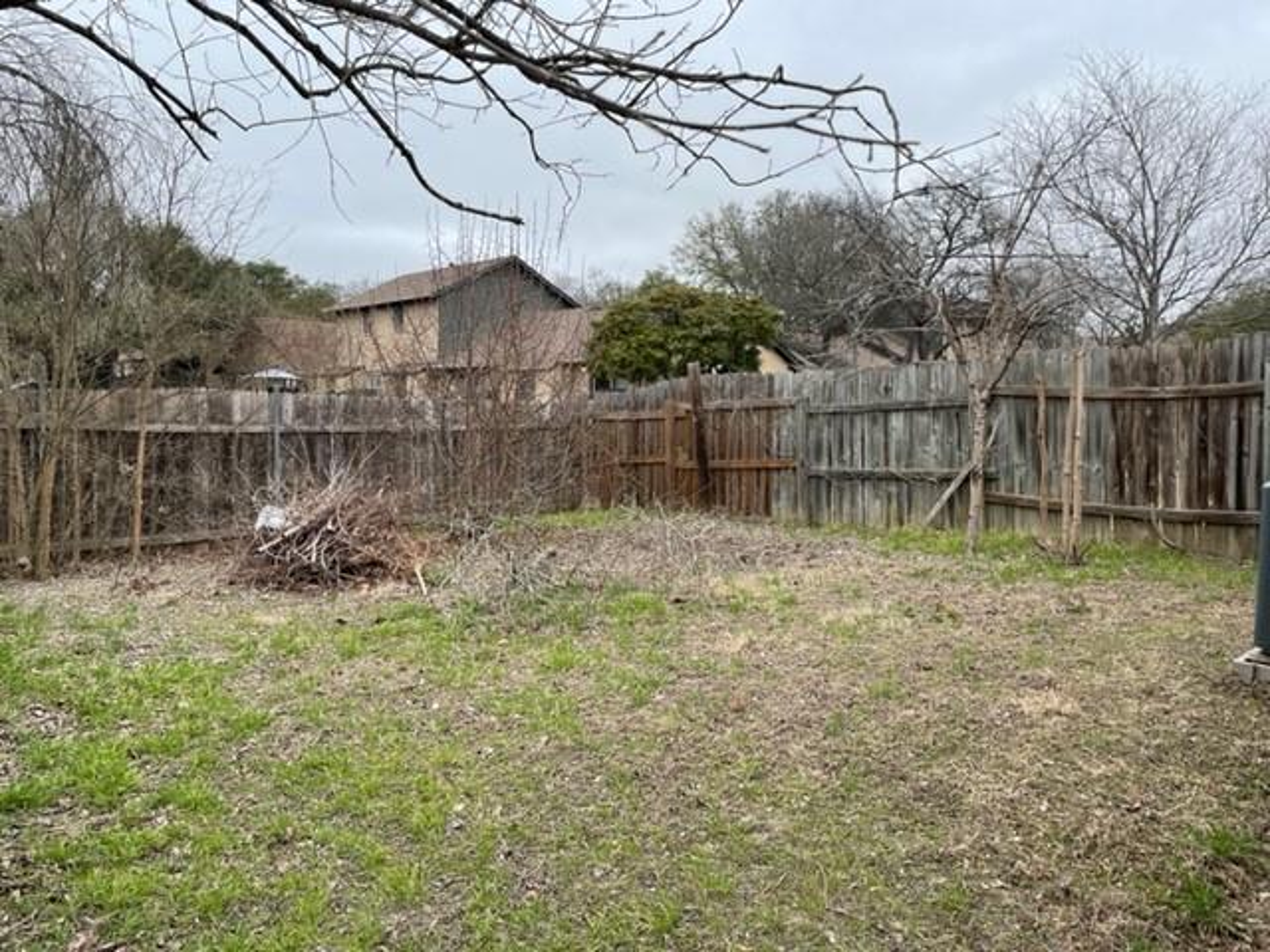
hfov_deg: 67.3
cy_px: 476
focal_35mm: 26
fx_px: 954
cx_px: 635
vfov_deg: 53.1
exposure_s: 1/636
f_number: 1.6
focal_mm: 4.2
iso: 32
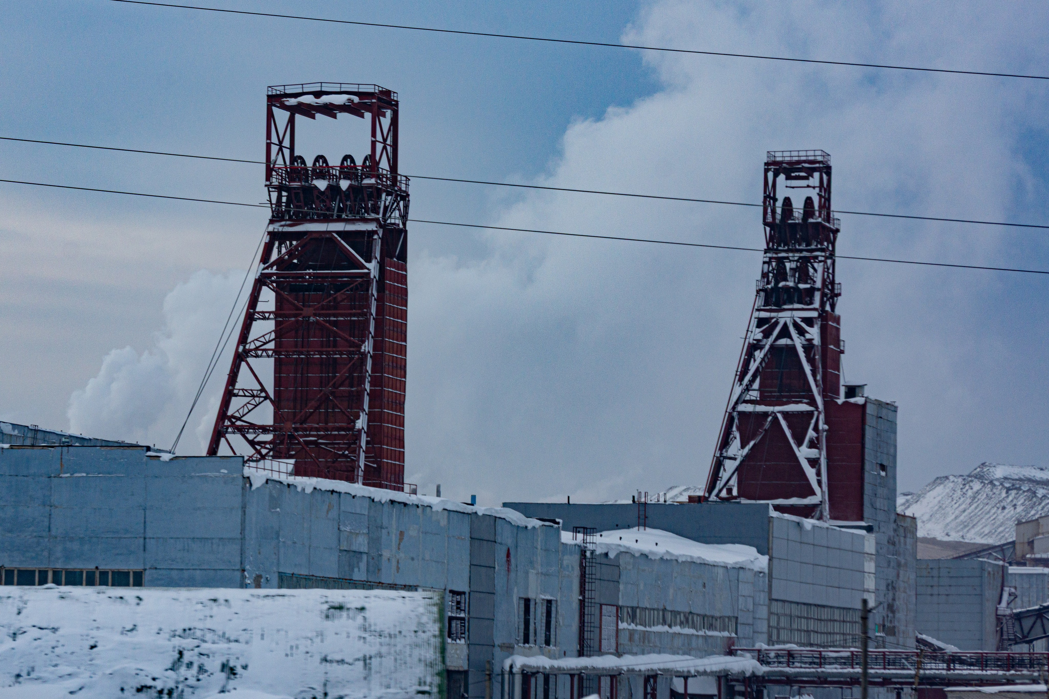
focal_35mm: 132
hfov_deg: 15.5
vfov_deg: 10.4
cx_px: 524
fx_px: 3846
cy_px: 350
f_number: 11
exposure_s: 1/100
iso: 200
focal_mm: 88
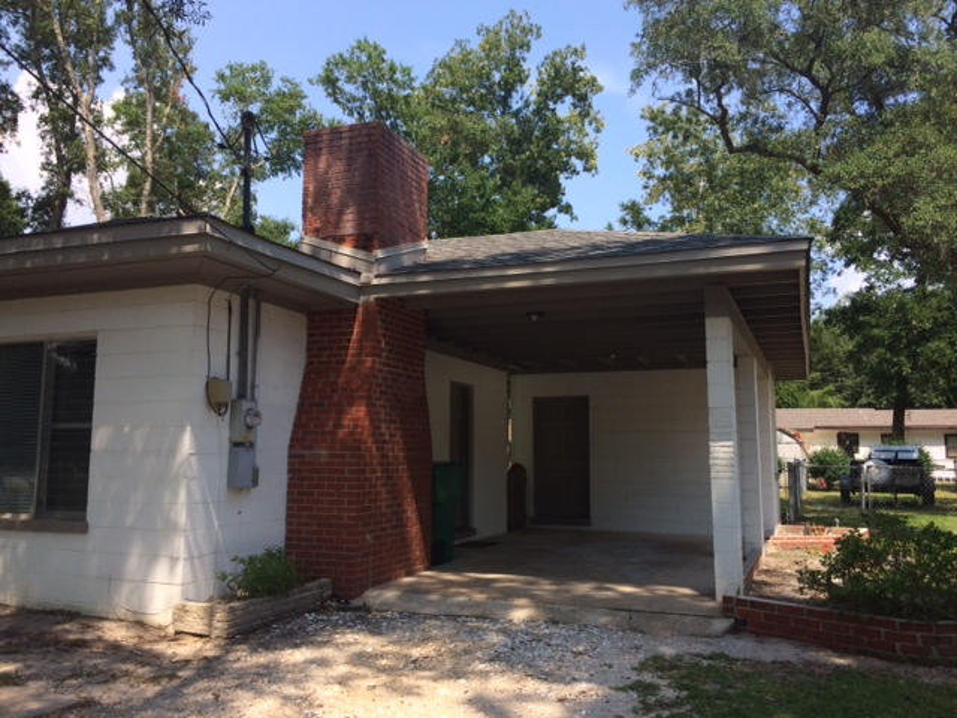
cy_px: 359
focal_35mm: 30
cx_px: 478
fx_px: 829
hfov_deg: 60.0
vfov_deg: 46.8
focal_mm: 4.12
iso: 32
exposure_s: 1/1140
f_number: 2.2
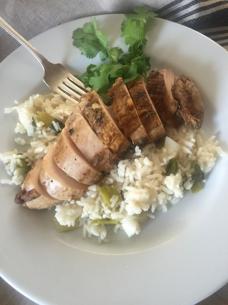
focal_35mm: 29
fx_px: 255
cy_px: 152
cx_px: 114
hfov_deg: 48.2
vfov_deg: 61.7
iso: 64
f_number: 2.2
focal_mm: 4.15
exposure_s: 1/15
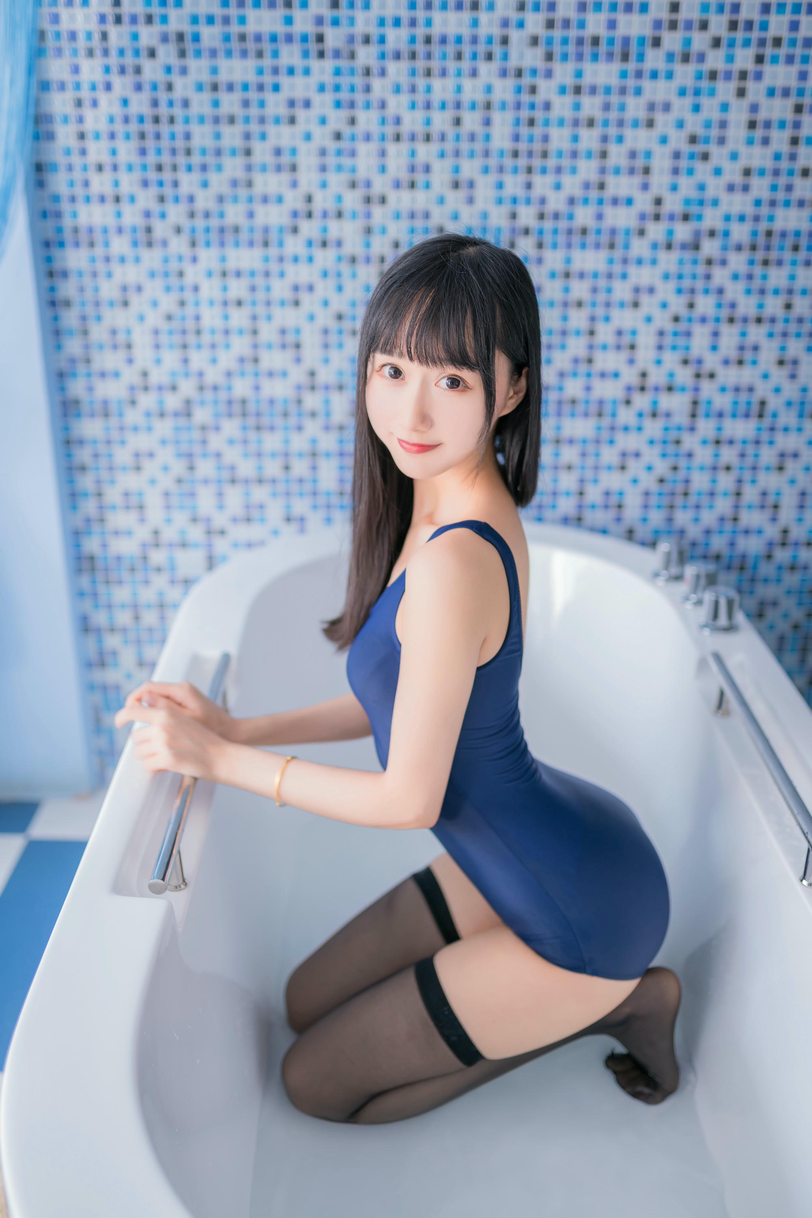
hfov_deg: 37.9
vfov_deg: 54.4
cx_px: 406
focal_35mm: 35
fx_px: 1184
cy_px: 609
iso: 500
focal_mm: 35
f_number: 1.6
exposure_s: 1/320
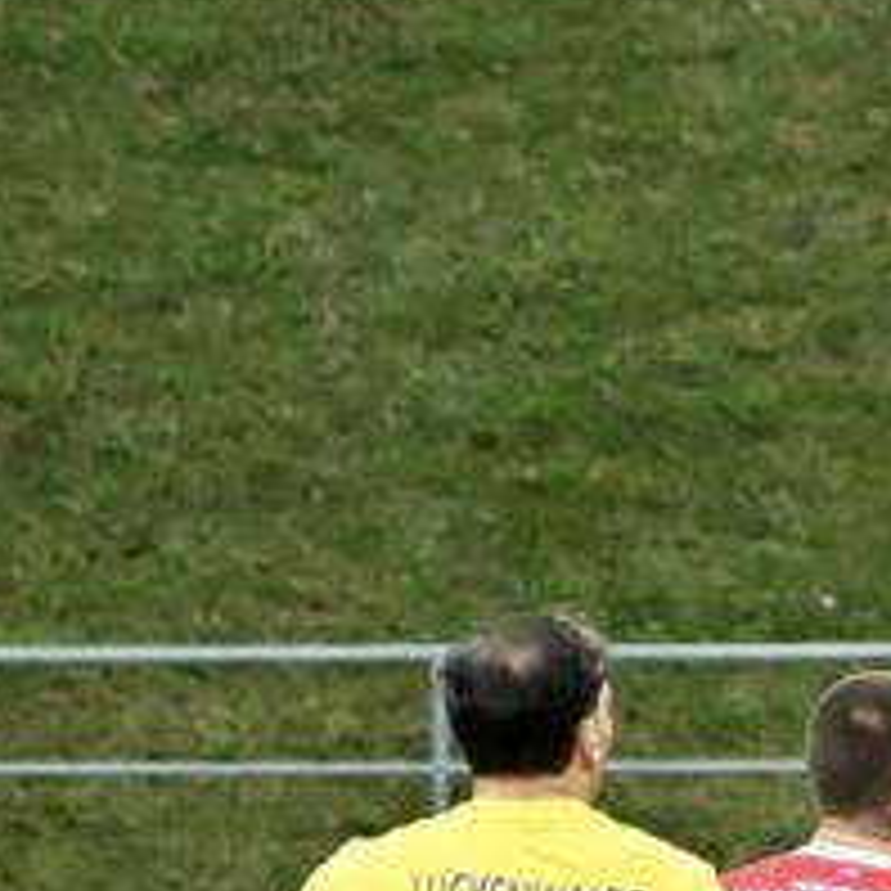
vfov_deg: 2.9
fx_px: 17298
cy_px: 1181
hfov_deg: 2.9
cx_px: 2205
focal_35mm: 594
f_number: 5
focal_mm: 135
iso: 8000
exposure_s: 1/1600
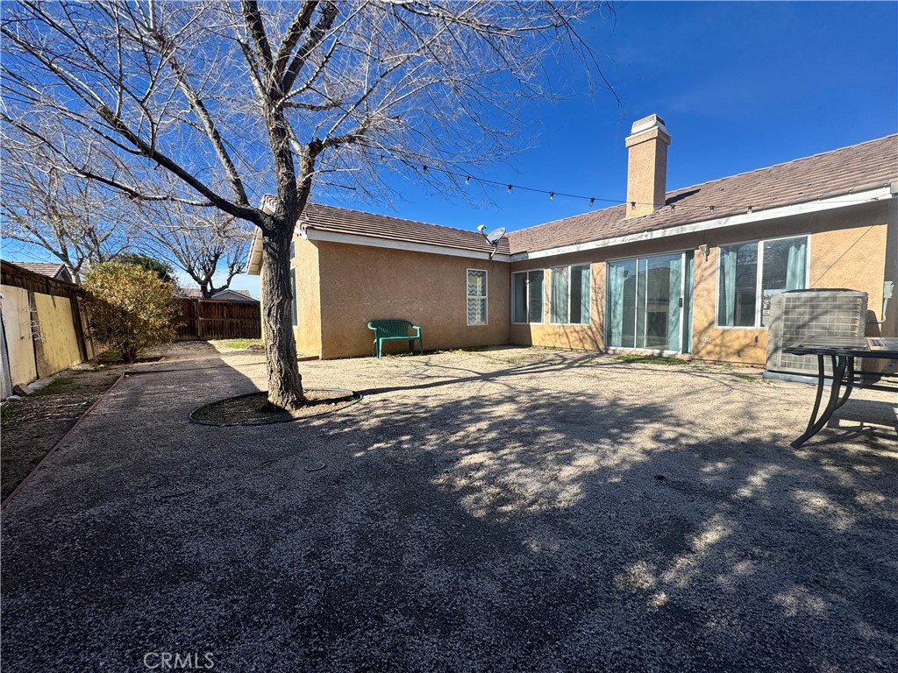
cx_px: 449
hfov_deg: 102.1
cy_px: 336
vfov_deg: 85.7
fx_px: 363
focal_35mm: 14
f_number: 2.2
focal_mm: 2.22
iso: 50
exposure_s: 1/1672
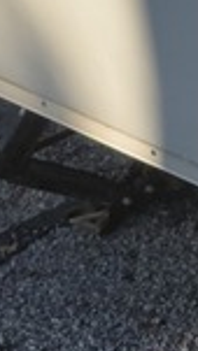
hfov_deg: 6.1
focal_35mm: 166
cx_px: 792
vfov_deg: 12.9
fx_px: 1549
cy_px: 65
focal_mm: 6.25
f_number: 1.7
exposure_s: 1/2913
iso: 80
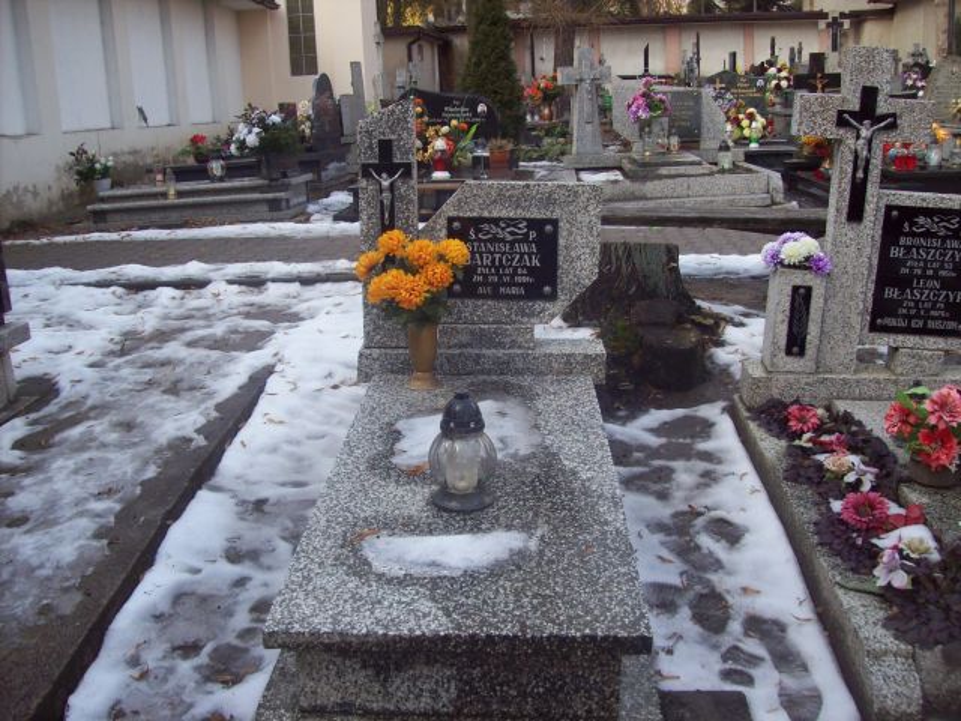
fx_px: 999
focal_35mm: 36
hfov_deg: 51.4
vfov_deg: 39.7
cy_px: 360
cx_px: 480
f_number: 2.7
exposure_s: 1/201
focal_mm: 6
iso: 80
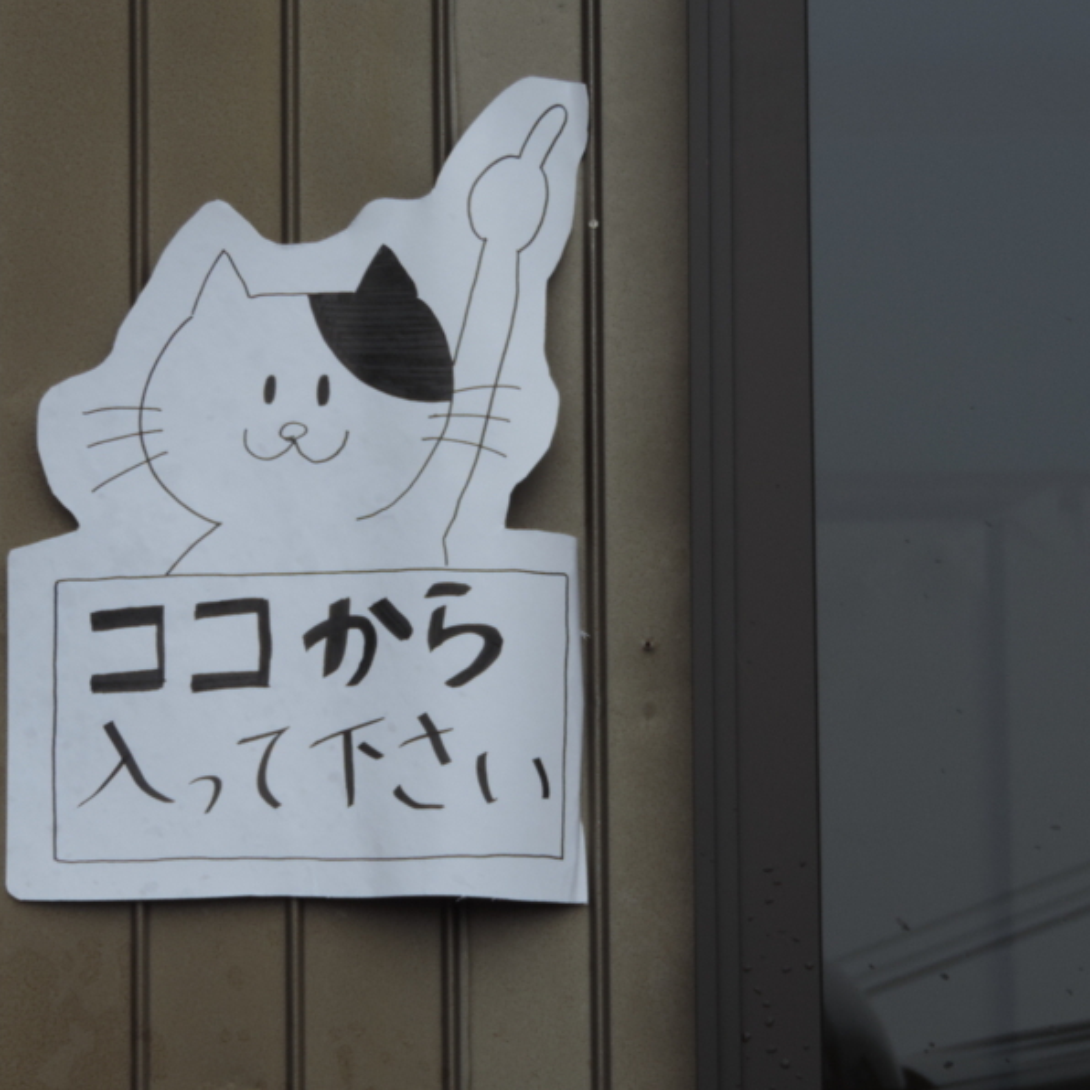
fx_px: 6127
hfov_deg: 10.2
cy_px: 543
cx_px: 461
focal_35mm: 172
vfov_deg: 10.2
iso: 80
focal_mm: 25.8
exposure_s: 1/250
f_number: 4.4
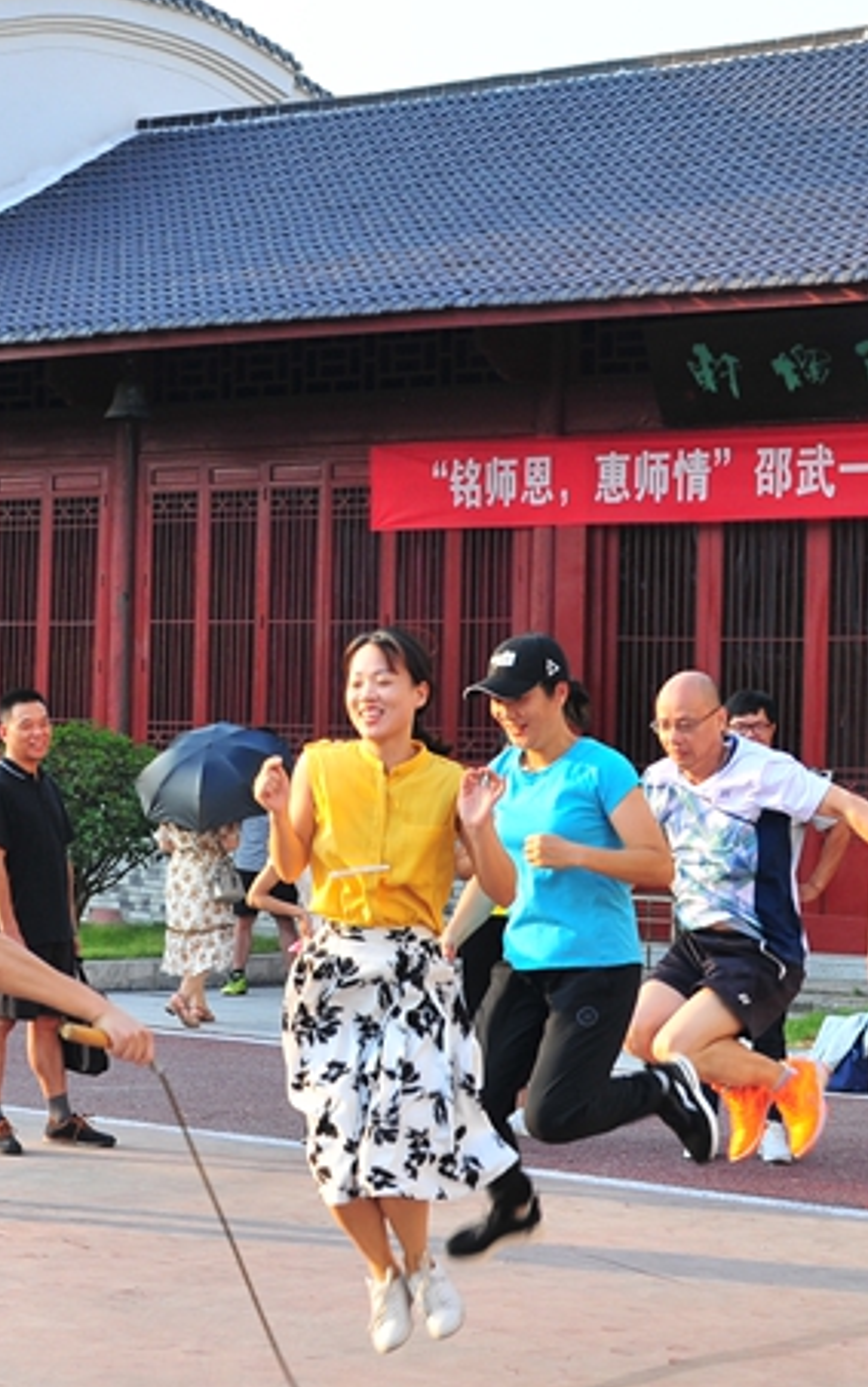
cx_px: 270
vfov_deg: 24.9
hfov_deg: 15.7
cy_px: 644
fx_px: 3138
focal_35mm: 83
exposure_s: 1/160
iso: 200
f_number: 6.3
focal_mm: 24
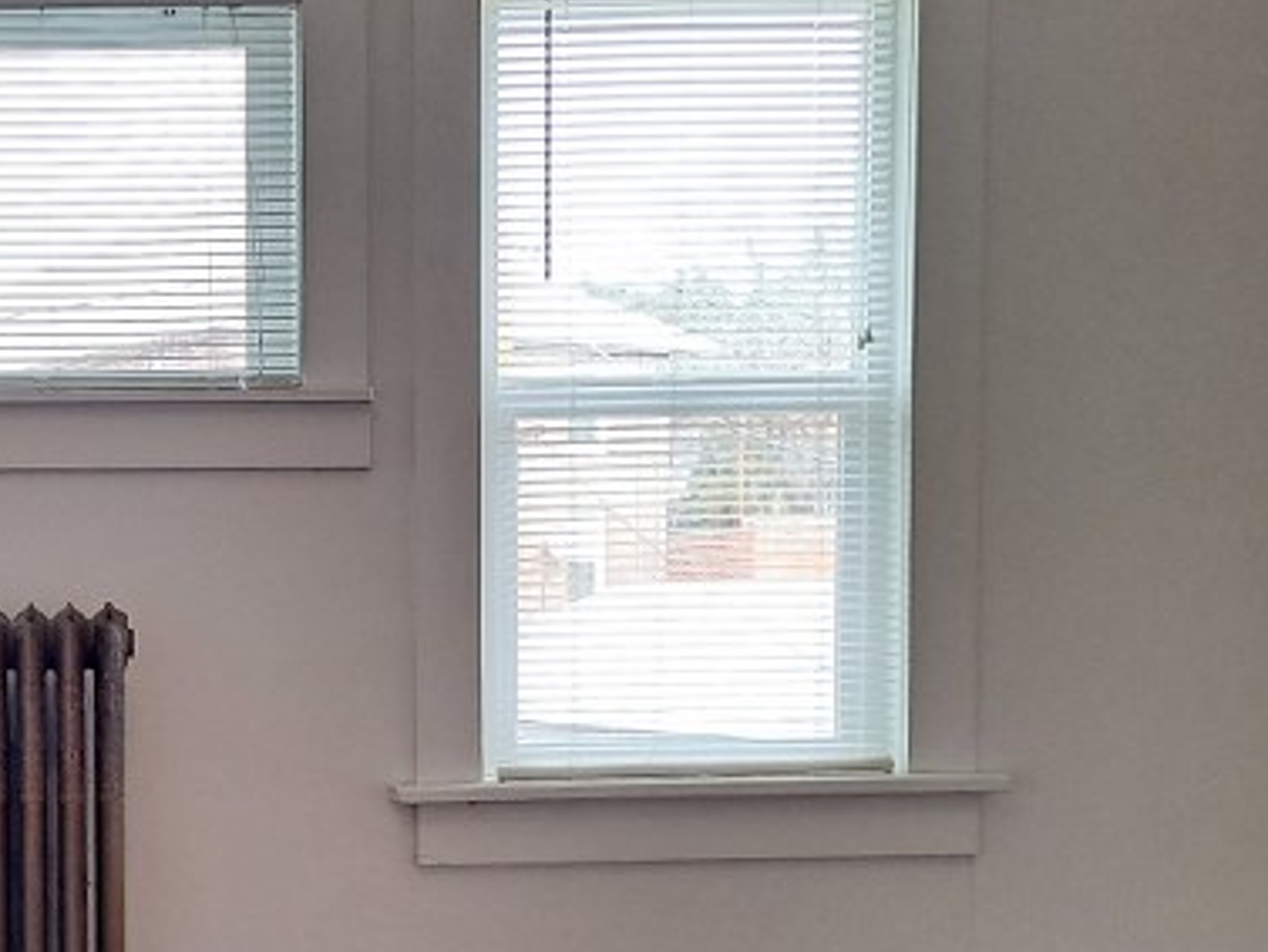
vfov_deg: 27.3
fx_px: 1942
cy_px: 680
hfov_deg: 33.0
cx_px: -20
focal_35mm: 53
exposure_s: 1/50
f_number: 2
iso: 160
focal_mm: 4.6
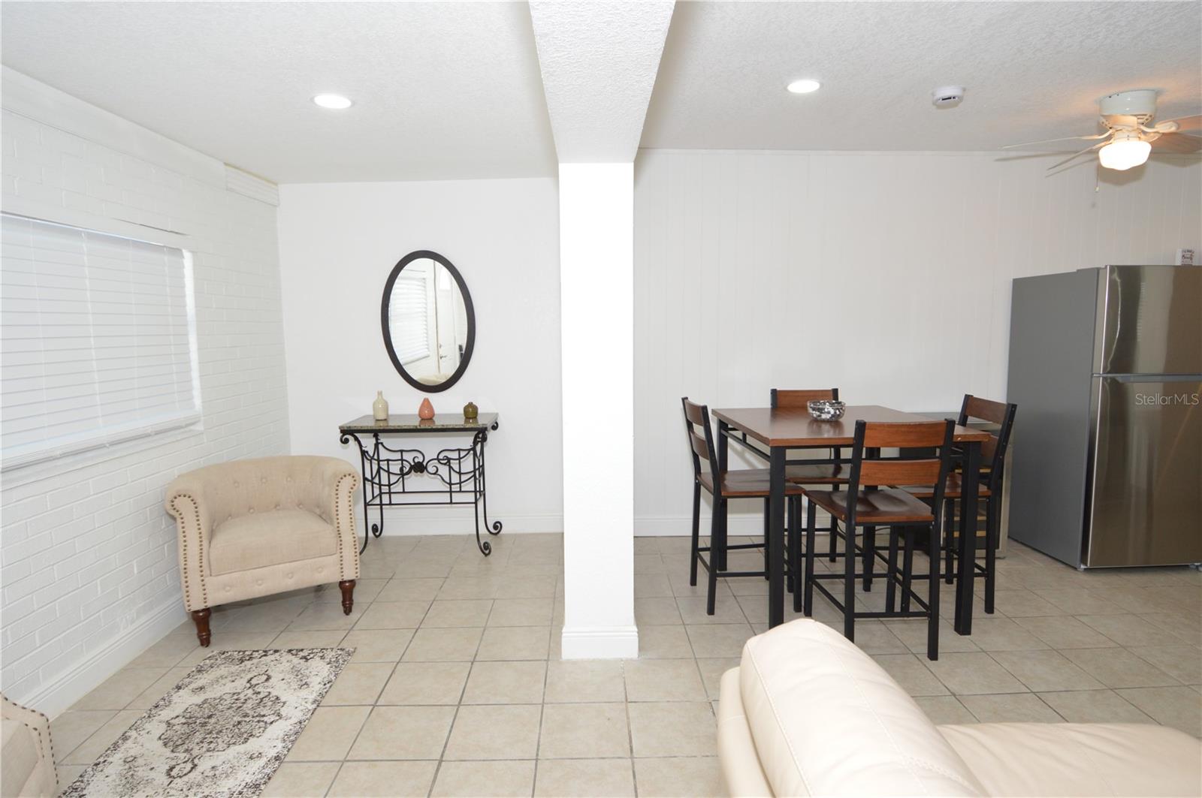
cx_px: 601
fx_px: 600
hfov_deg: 90.1
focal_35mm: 18
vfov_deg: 67.3
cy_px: 399
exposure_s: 1/80
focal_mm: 12
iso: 400
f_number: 4.5
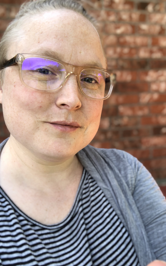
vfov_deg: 56.7
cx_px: 90
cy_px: 133
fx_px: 246
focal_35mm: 34
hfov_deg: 37.2
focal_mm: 2.87
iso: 20
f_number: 2.2
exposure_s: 1/120
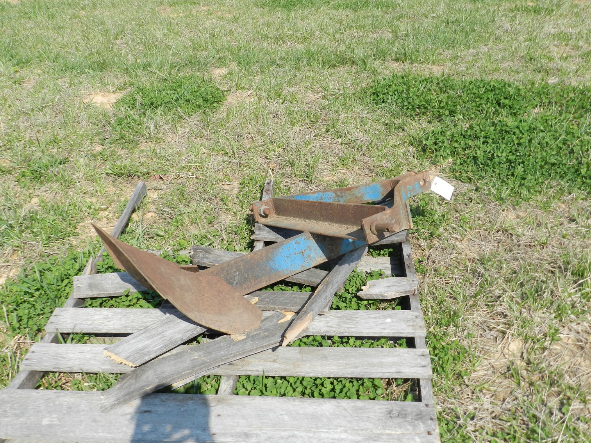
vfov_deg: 44.2
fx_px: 546
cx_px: 296
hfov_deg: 56.8
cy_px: 222
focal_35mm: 32
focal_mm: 5.6
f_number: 3.7
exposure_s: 1/1000
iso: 160
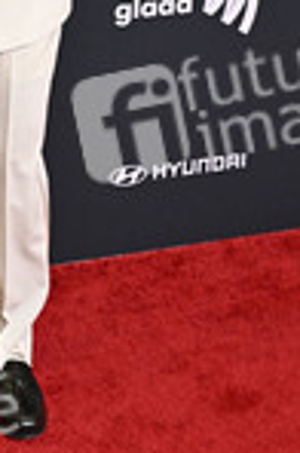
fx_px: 1394
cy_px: -43
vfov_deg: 17.8
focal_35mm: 111
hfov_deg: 12.0
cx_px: -49
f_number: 5.6
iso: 4000
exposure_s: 1/250
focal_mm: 41
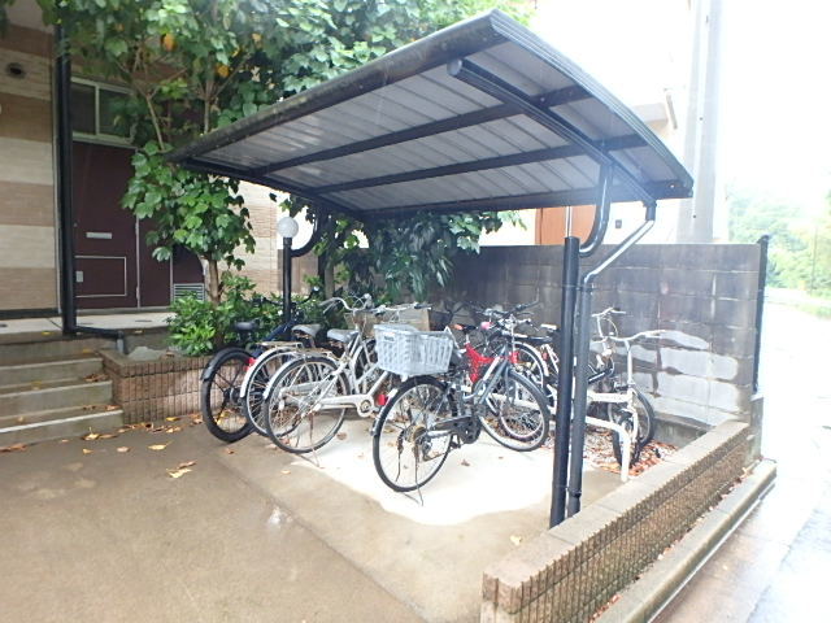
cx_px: 416
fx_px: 504
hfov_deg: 79.0
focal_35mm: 21
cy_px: 312
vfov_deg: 63.4
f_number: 3.5
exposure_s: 1/30
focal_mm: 3.7
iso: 500
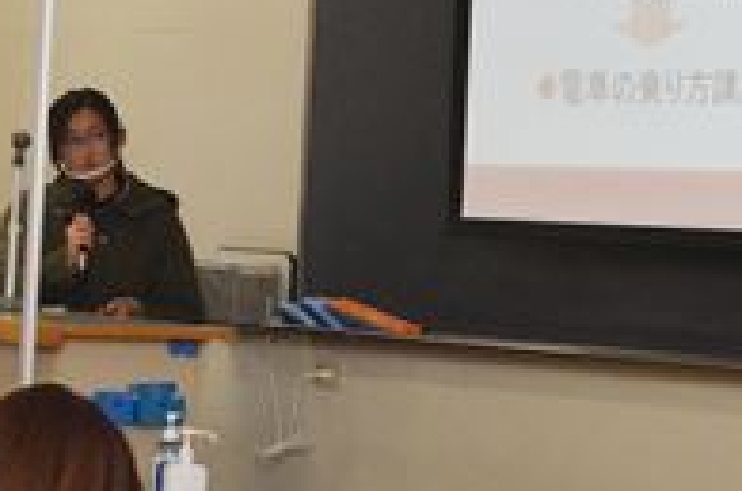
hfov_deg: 11.6
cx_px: 658
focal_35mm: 177
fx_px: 3639
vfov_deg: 7.7
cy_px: -63
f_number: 13
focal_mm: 46
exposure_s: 1/320
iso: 3200
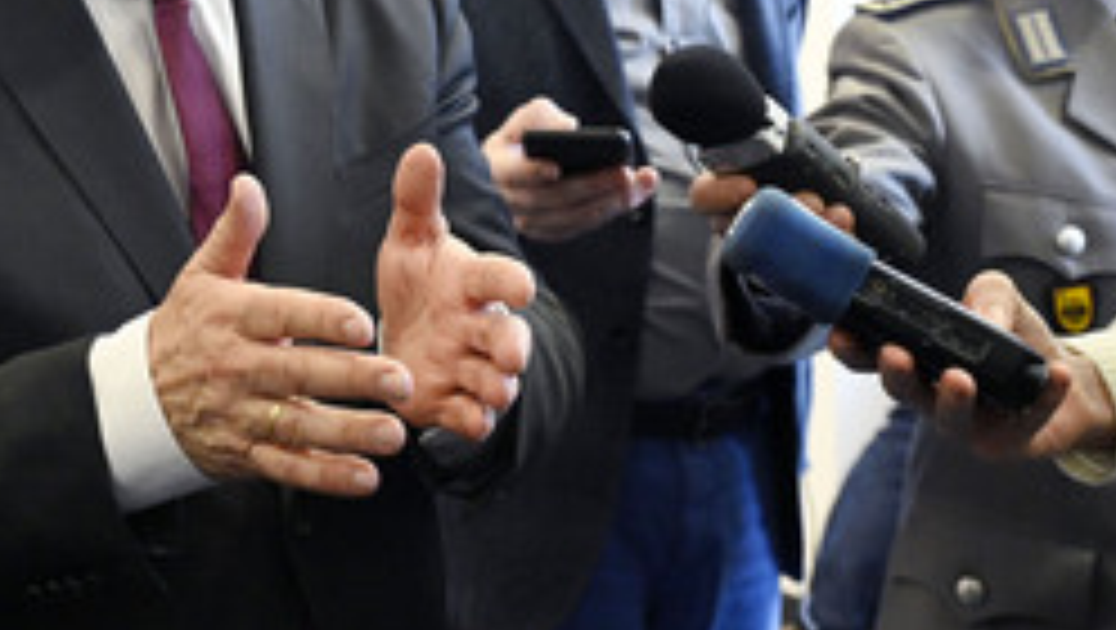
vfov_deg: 15.3
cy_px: 27
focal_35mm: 78
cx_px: 209
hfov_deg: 26.6
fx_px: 2310
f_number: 5
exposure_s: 1/200
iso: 6400
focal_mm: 41
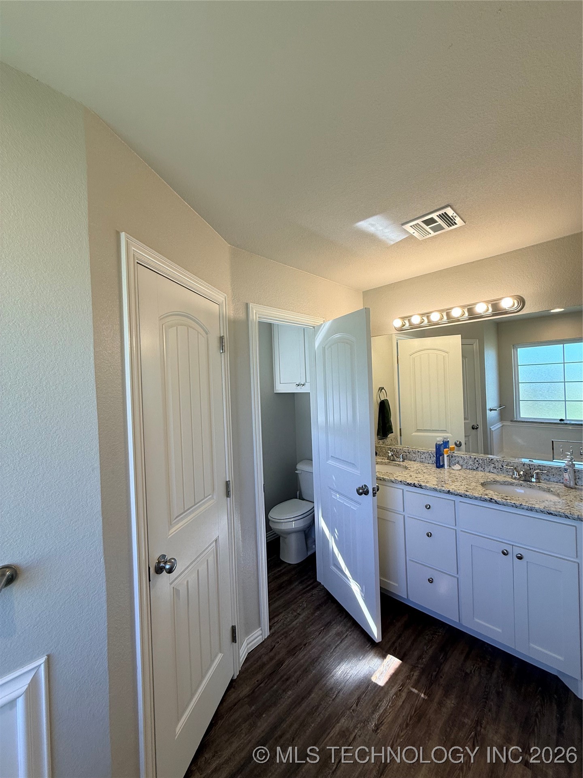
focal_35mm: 14
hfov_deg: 85.7
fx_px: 314
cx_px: 292
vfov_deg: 102.1
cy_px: 389
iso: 64
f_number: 2.2
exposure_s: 1/120
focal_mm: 2.22
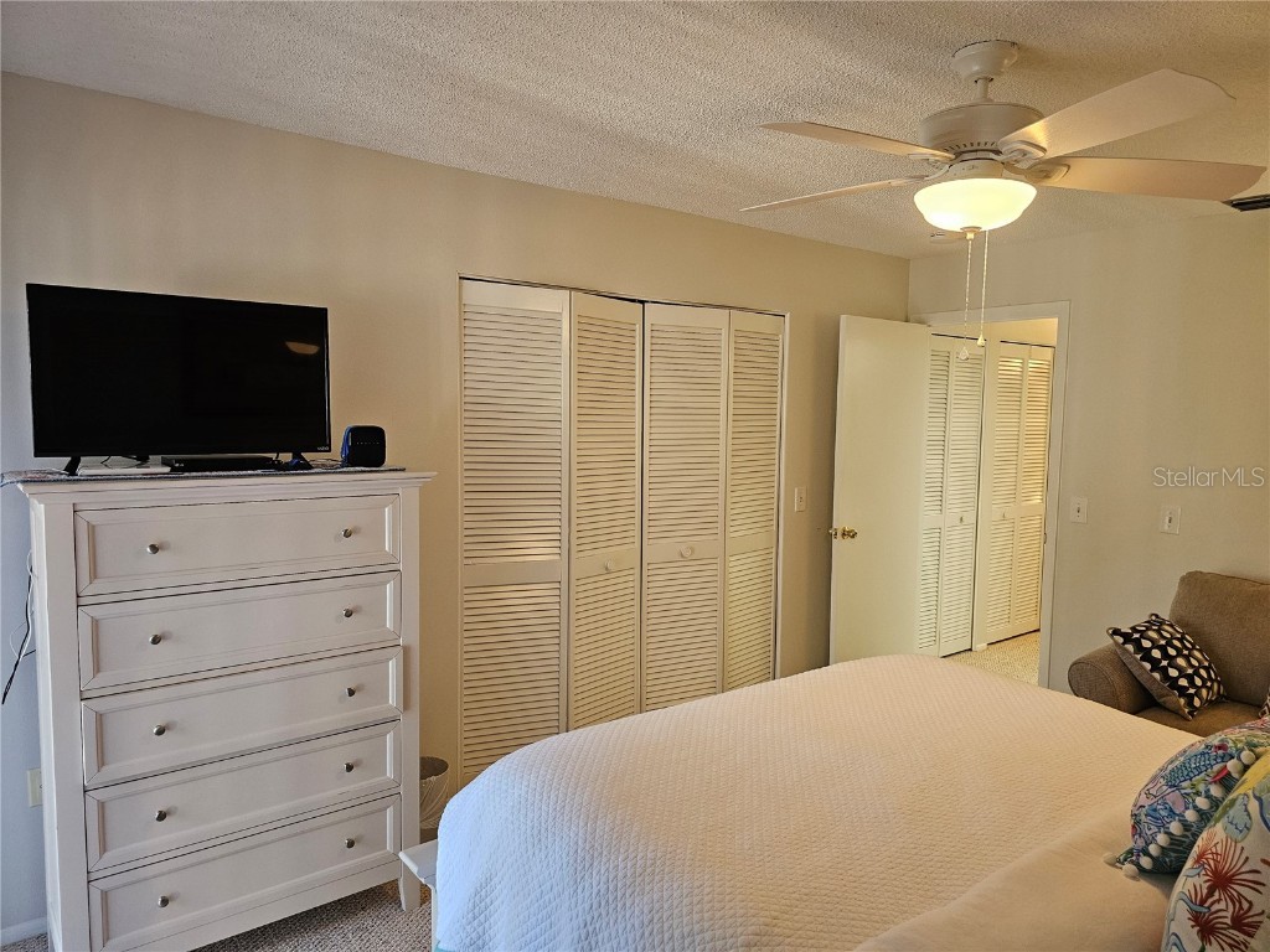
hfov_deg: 73.9
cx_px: 635
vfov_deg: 58.9
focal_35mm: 23
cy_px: 476
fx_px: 844
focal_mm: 6.3
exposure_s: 1/120
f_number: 1.7
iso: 320
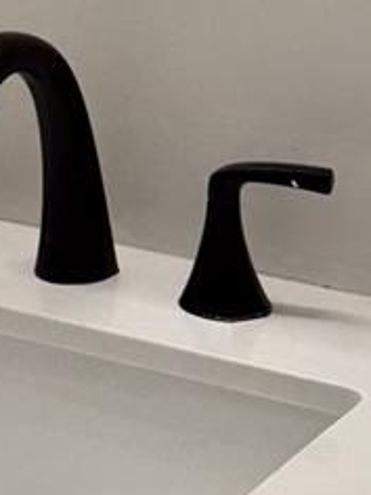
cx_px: -132
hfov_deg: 9.3
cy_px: -319
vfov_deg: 11.9
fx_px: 2229
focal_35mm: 156
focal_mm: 6.76
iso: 64
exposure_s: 1/120
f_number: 1.78
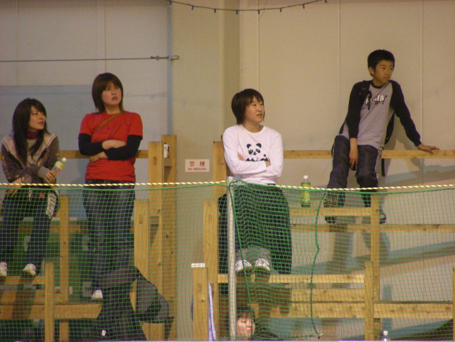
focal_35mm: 380
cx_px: 228
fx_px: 4995
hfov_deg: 5.2
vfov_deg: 3.9
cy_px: 171
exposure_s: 1/15
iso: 323
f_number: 3.5
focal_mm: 63.3
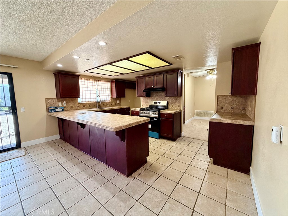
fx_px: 116
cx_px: 144
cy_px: 108
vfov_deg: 85.7
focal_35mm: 14
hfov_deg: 102.1
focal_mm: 2.22
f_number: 2.2
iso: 160
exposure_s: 1/60
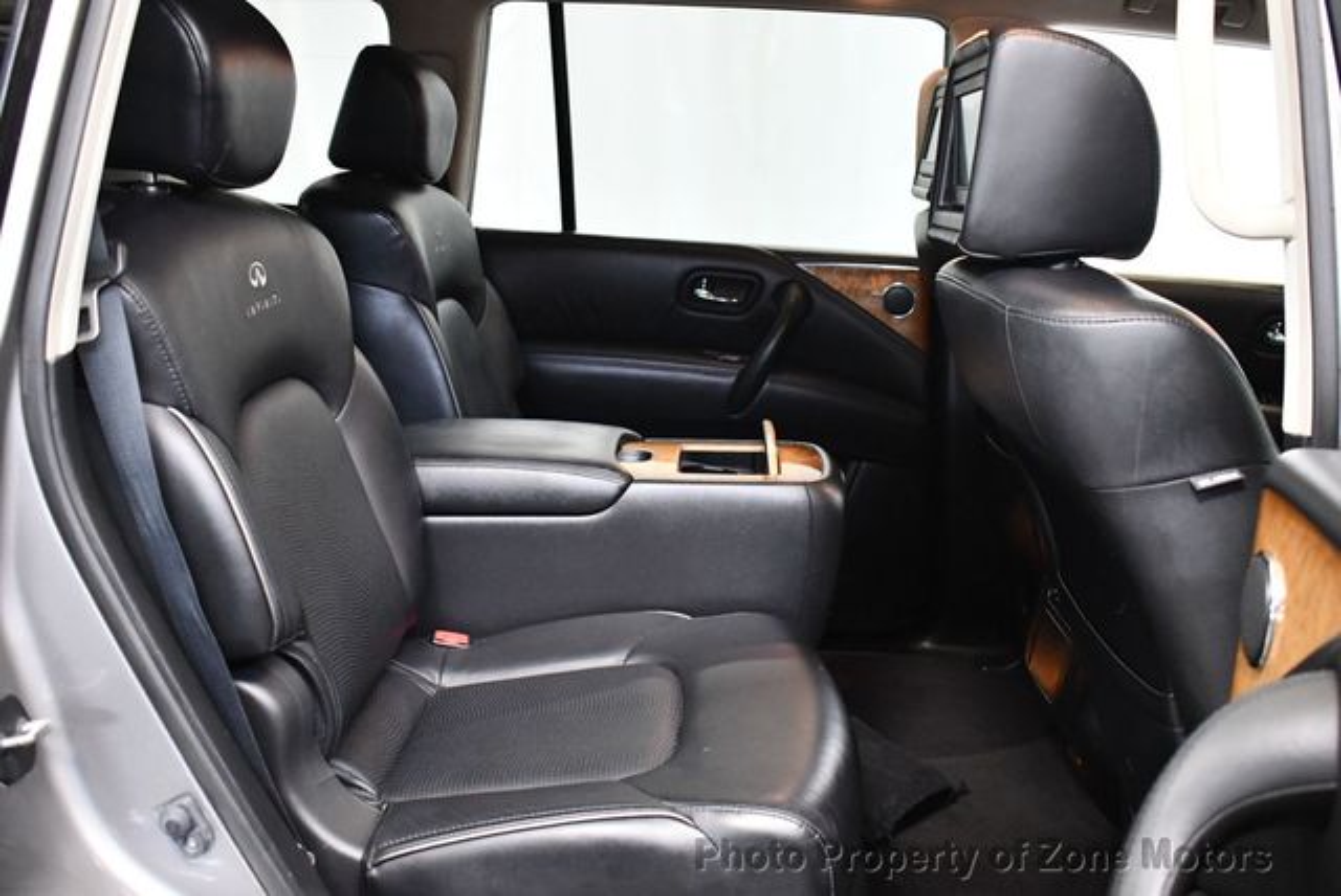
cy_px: 448
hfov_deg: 53.1
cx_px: 670
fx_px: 1342
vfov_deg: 36.9
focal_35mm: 36
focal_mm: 18
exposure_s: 1/60
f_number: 3.5
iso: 4000
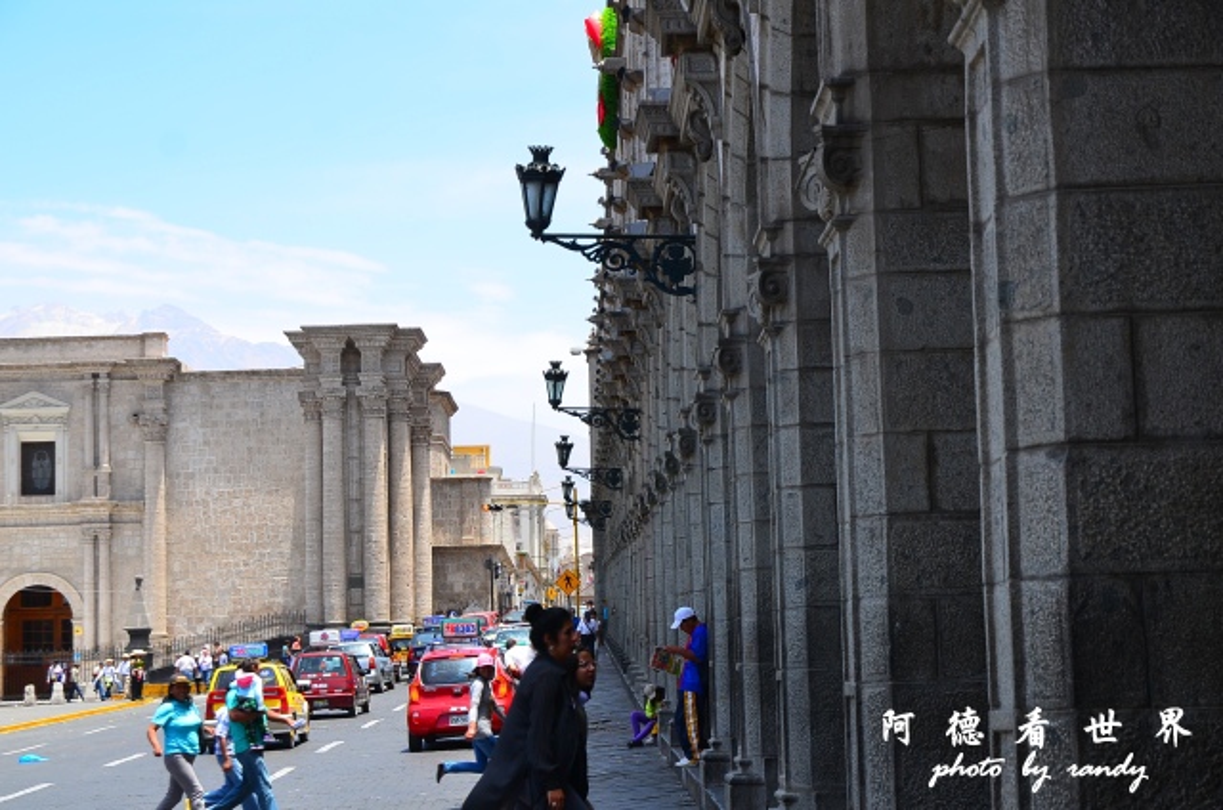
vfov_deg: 18.1
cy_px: 405
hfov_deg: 27.0
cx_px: 612
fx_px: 2543
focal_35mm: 75
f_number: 5
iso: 100
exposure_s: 1/320
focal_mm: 50
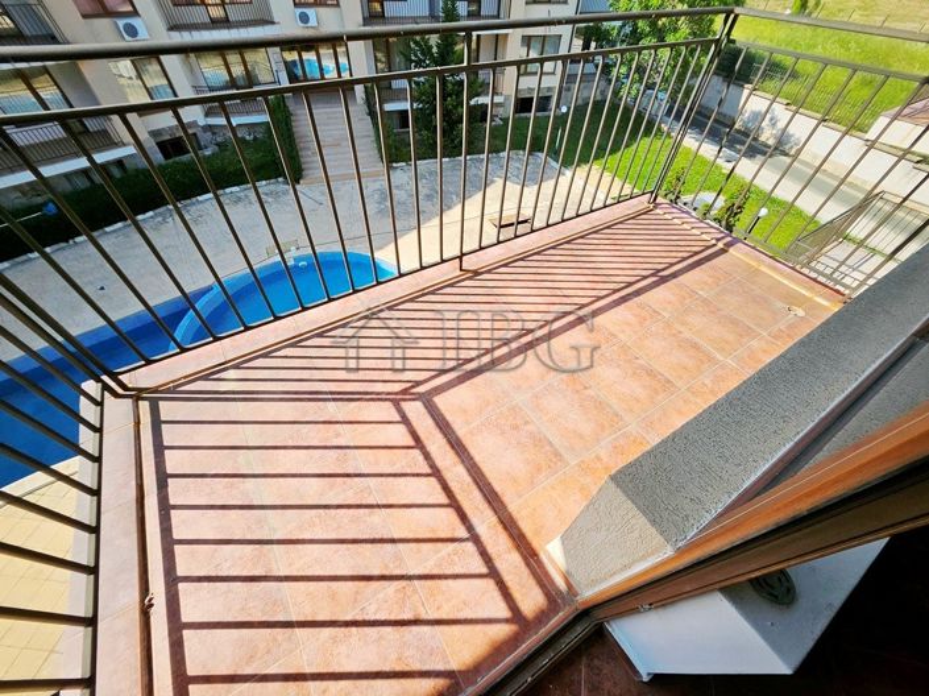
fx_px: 349
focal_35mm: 13
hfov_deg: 106.2
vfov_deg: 89.9
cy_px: 348
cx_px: 464
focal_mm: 1.7
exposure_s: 1/907
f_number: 2.2
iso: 32
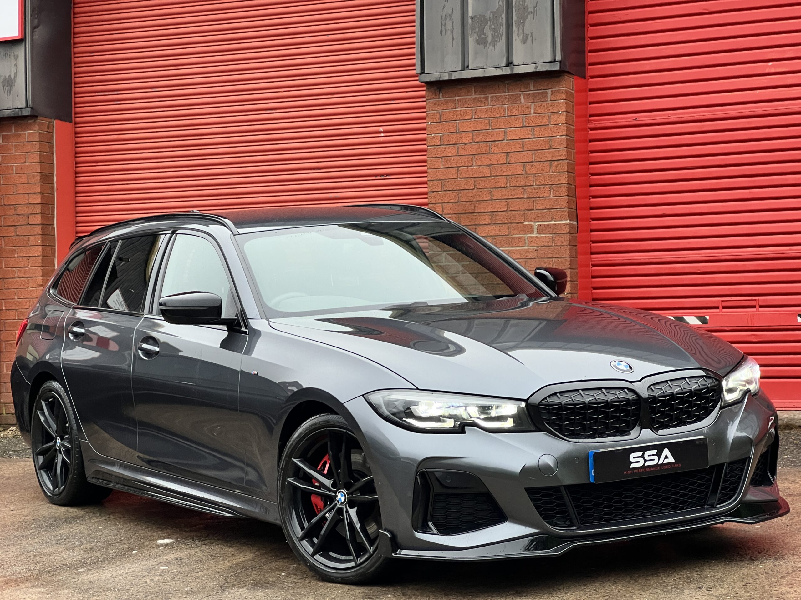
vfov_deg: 19.1
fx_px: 1782
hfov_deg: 25.3
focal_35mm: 77
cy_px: 300
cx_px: 400
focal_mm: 9
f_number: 2.8
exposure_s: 1/84
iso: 200
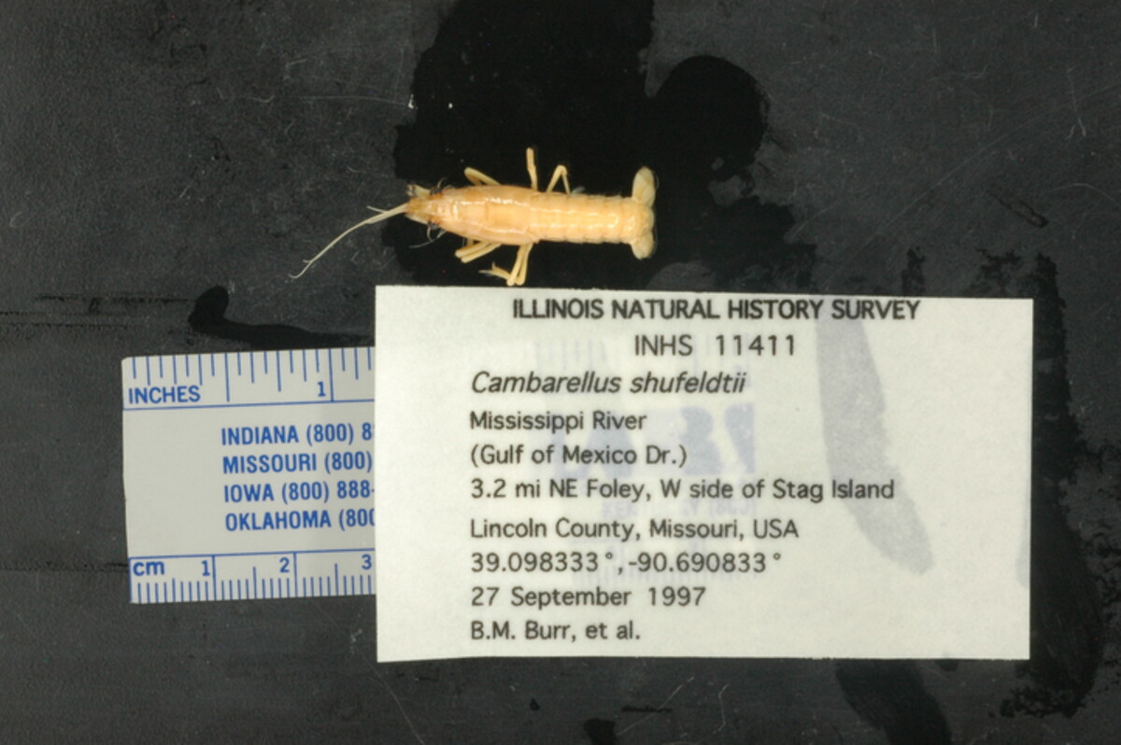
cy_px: 372
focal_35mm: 90
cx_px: 560
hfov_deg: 22.6
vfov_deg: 15.2
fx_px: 2800
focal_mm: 60
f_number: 36
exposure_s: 1/1.3
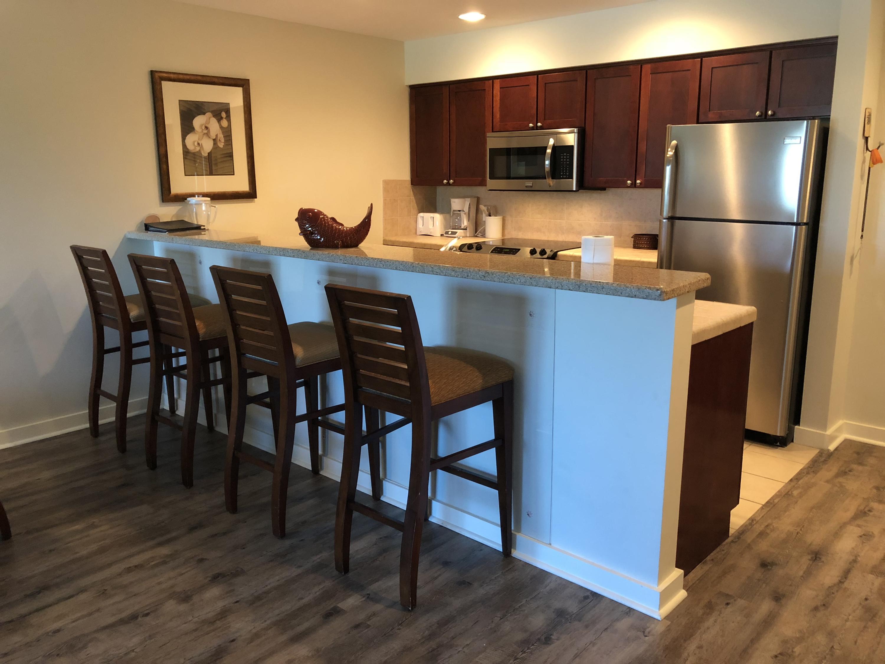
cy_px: 332
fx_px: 741
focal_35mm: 29
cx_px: 442
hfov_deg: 61.7
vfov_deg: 48.2
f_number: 1.8
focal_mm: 3.99
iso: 100
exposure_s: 1/15
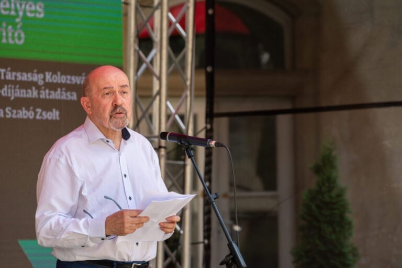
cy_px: 134
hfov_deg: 10.3
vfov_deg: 6.9
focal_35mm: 200
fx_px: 2232
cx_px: 201
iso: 320
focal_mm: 200
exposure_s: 1/320
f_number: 4.5
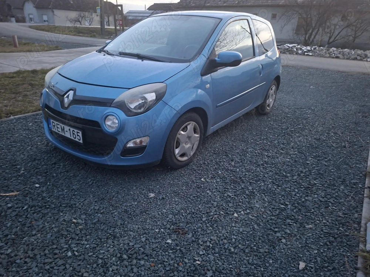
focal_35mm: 23
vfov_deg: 58.9
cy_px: 138
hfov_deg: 73.9
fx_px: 246
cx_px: 185
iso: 500
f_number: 1.8
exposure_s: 1/25
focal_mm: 5.54
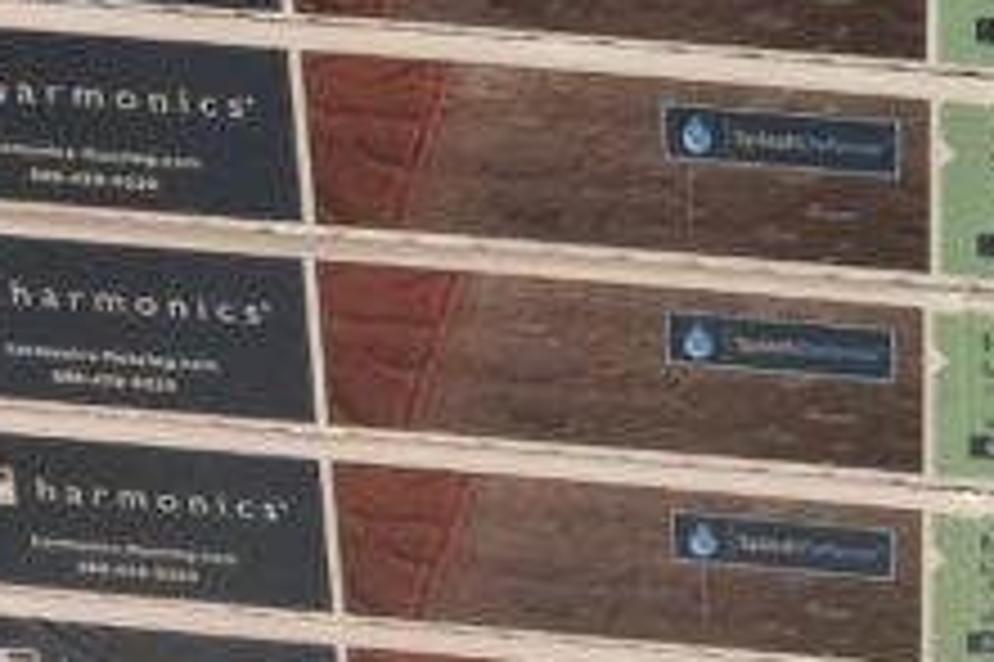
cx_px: 1309
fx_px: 2897
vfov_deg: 12.5
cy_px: -266
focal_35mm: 105
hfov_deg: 18.1
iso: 125
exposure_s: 1/30
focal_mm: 4.15
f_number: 2.2
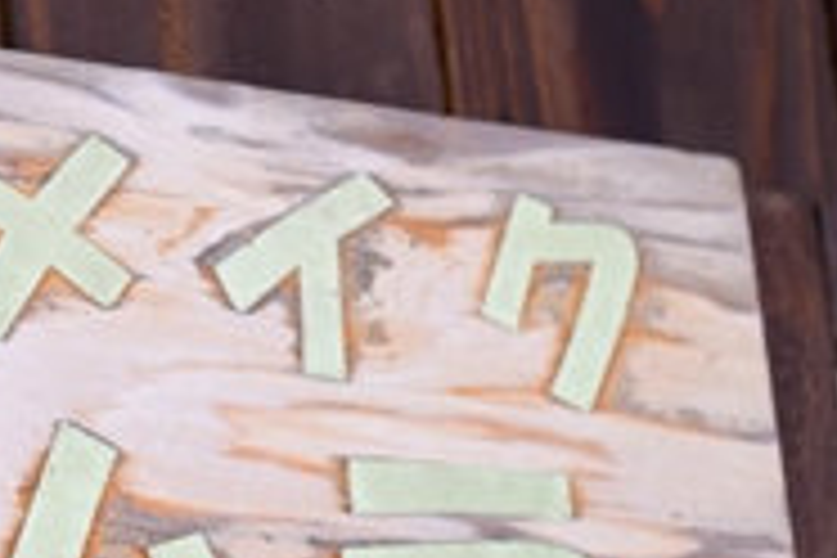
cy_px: 400
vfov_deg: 7.6
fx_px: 4208
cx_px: -162
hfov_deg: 11.2
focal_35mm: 181
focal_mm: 75
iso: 560
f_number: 4.8
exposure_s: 1/200
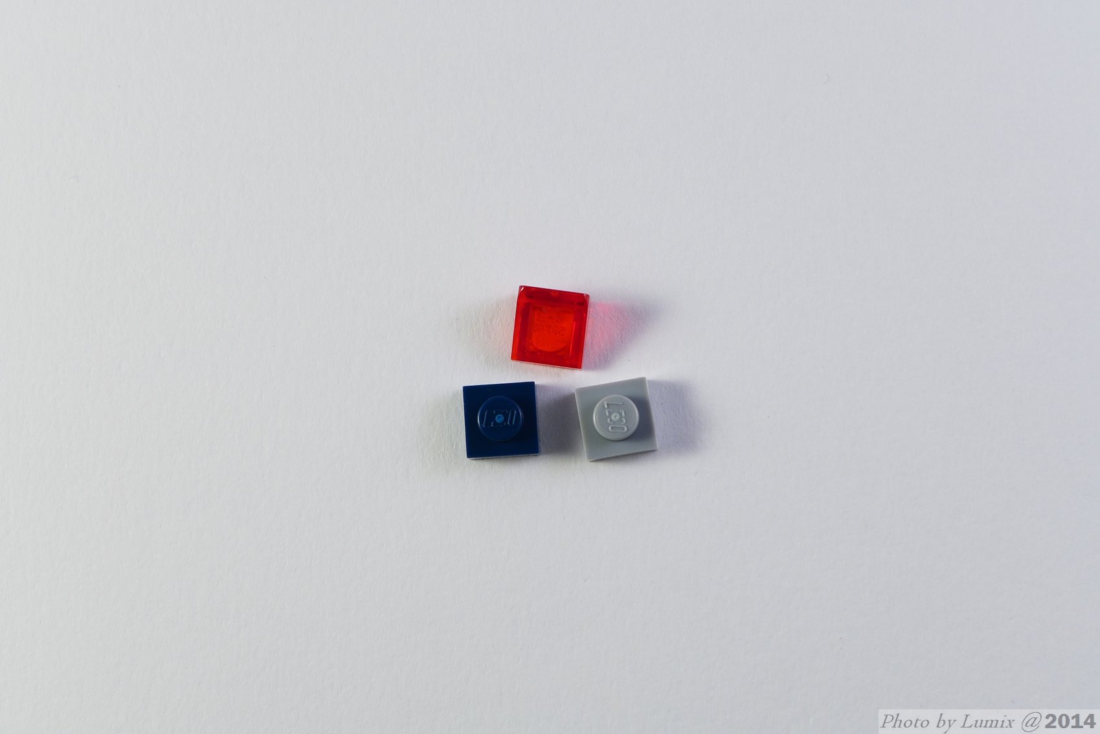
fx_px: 2139
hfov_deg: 28.8
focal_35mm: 70
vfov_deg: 19.5
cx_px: 550
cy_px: 367
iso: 80
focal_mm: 13.7
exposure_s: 1/4
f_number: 4.5
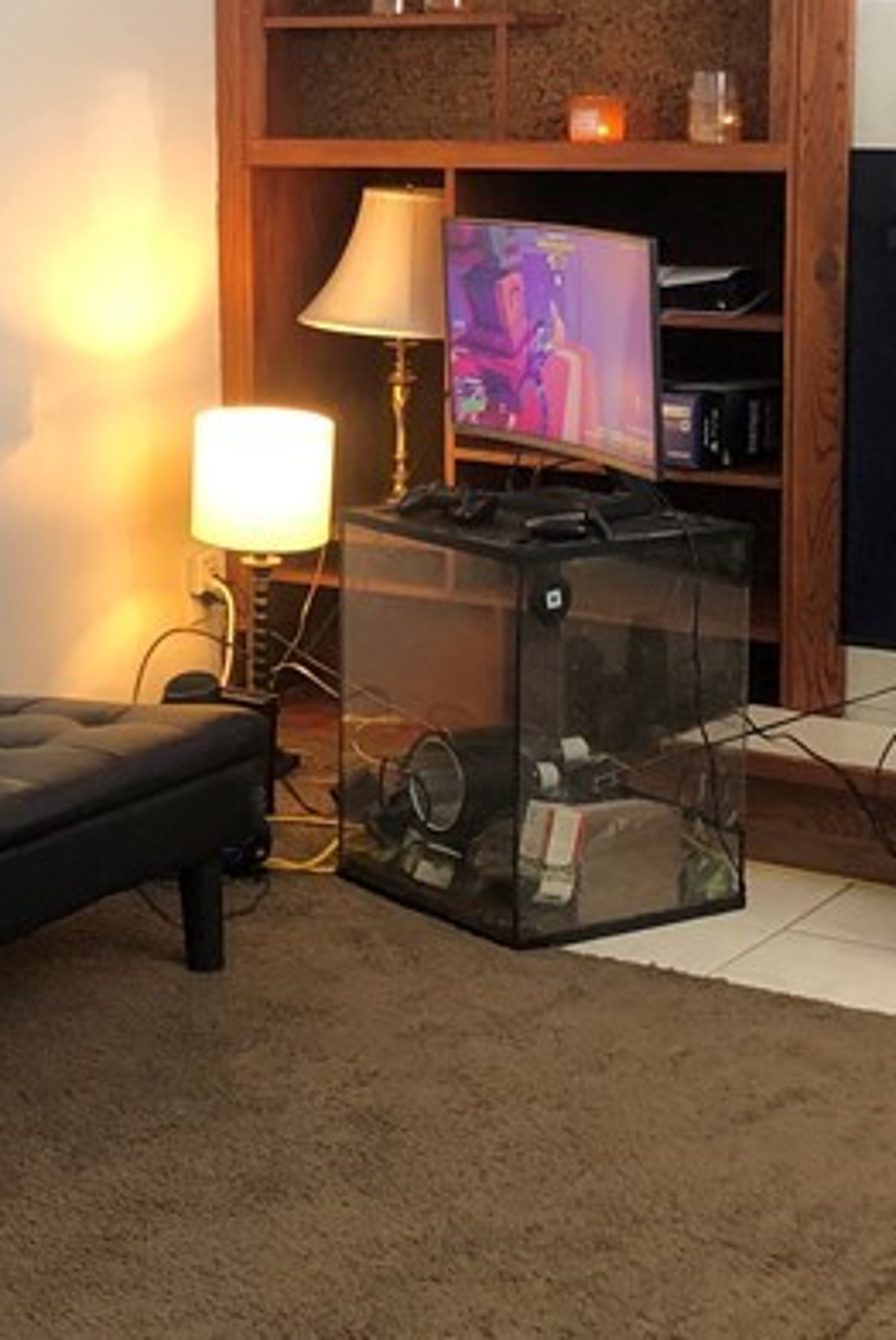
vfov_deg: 26.4
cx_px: 209
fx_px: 2832
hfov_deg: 17.9
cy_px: 397
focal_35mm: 76
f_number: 1.8
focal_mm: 3.99
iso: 40
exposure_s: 1/17
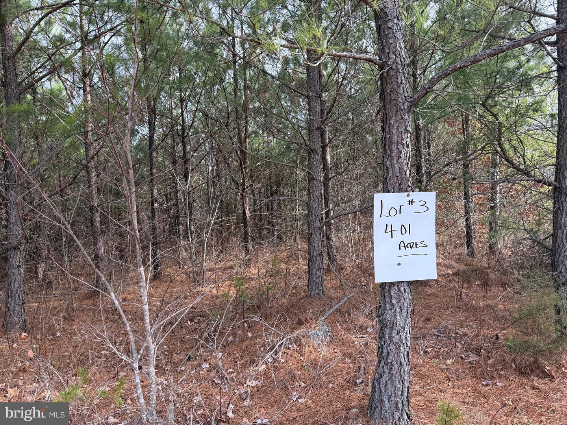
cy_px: 212
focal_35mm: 24
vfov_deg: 56.8
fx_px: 393
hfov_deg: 71.6
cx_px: 284
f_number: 1.78
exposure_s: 1/780
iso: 100
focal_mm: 6.76
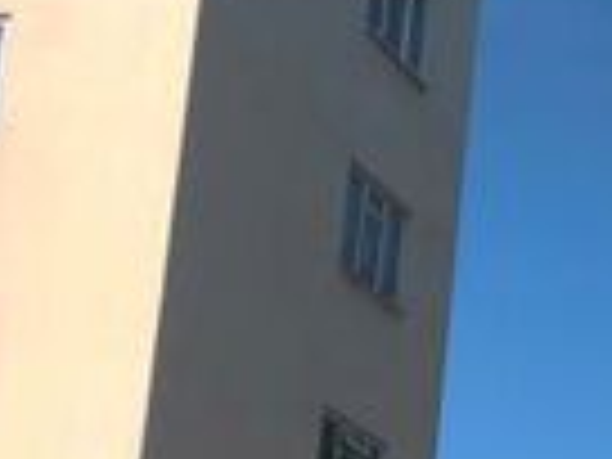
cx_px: 1382
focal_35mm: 144
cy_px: 394
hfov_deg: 11.7
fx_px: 2546
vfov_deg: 10.3
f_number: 1.8
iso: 20
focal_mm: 4
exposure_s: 1/3690
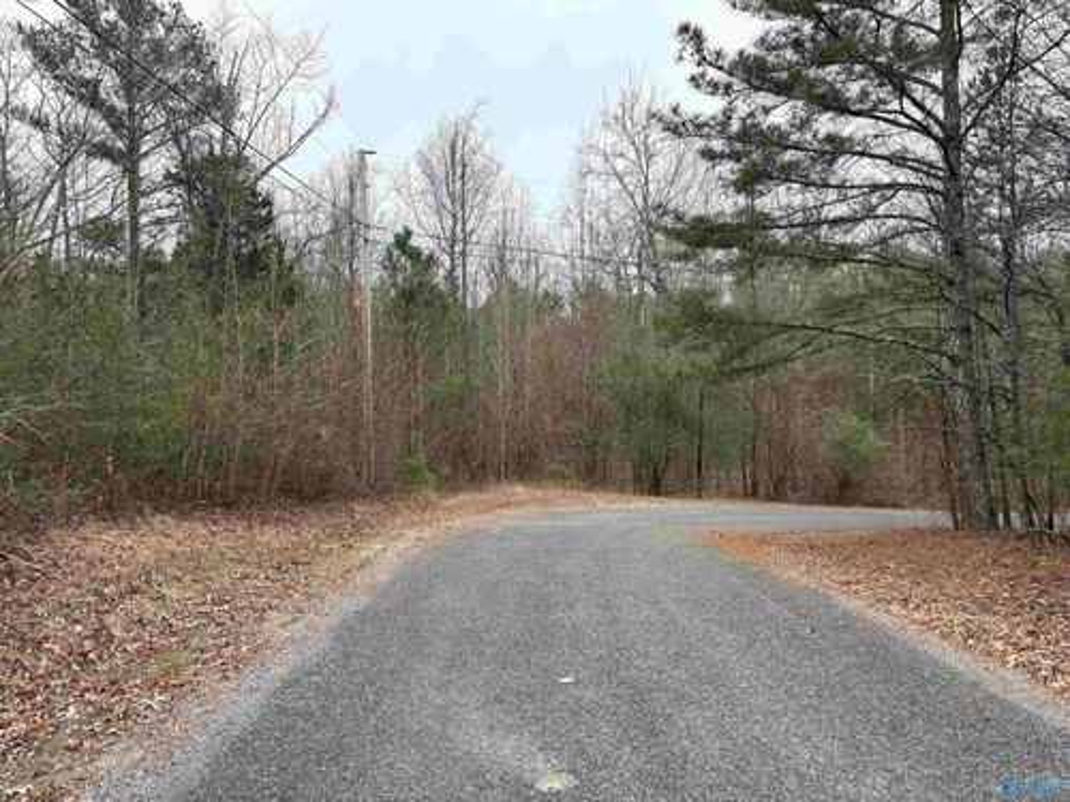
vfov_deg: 53.1
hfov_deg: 67.3
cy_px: 401
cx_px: 535
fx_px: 804
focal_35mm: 26
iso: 50
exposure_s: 1/535
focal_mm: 5.96
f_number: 1.6
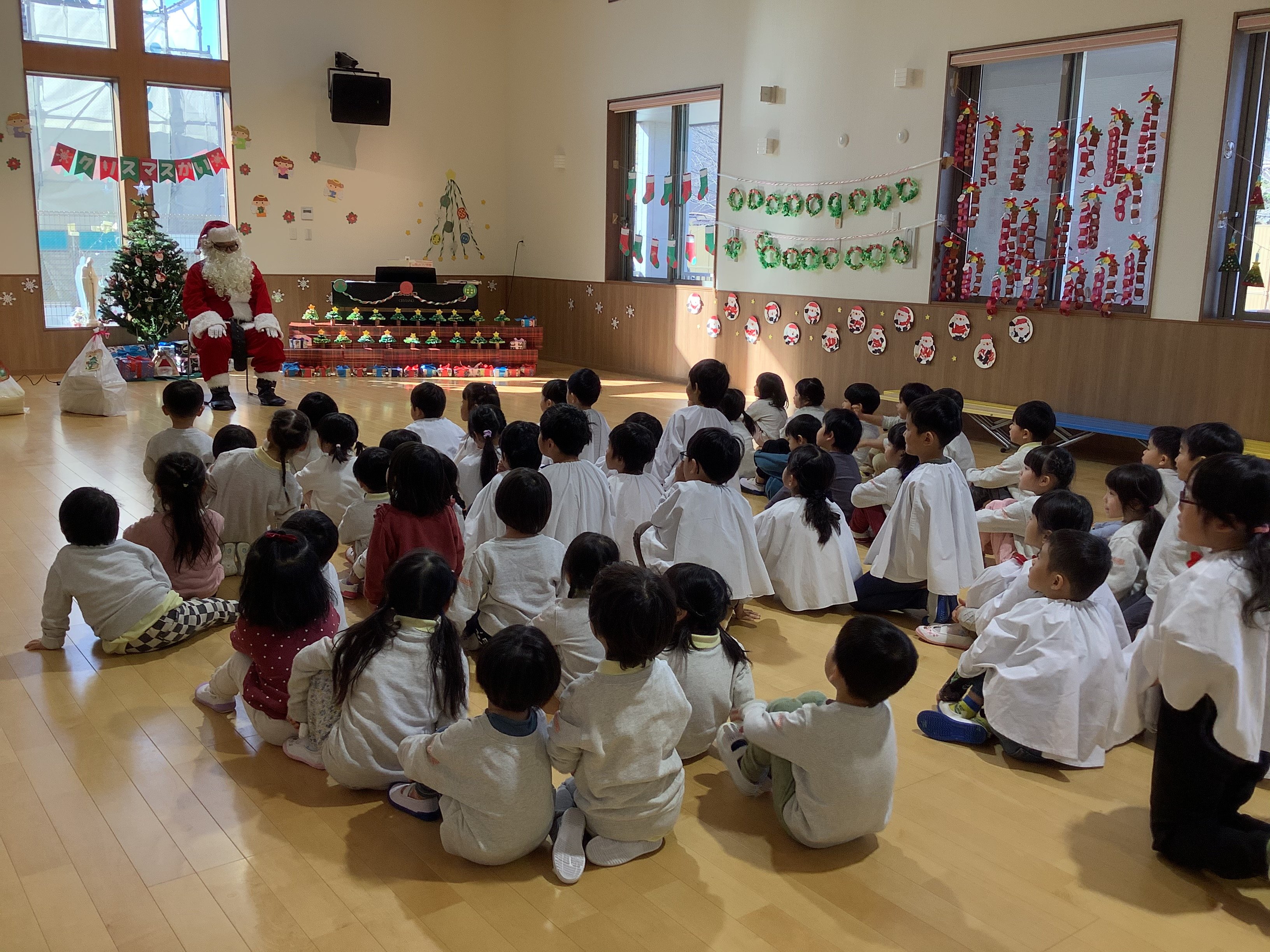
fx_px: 1137
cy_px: 476
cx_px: 635
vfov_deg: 45.4
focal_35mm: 31
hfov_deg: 58.4
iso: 40
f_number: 2.4
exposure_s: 1/120
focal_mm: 3.3
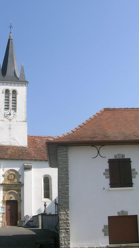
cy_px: 140
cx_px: 37
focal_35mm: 47
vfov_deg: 43.6
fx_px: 308
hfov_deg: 25.2
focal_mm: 5.4
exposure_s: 1/445
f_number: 4.8
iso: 50
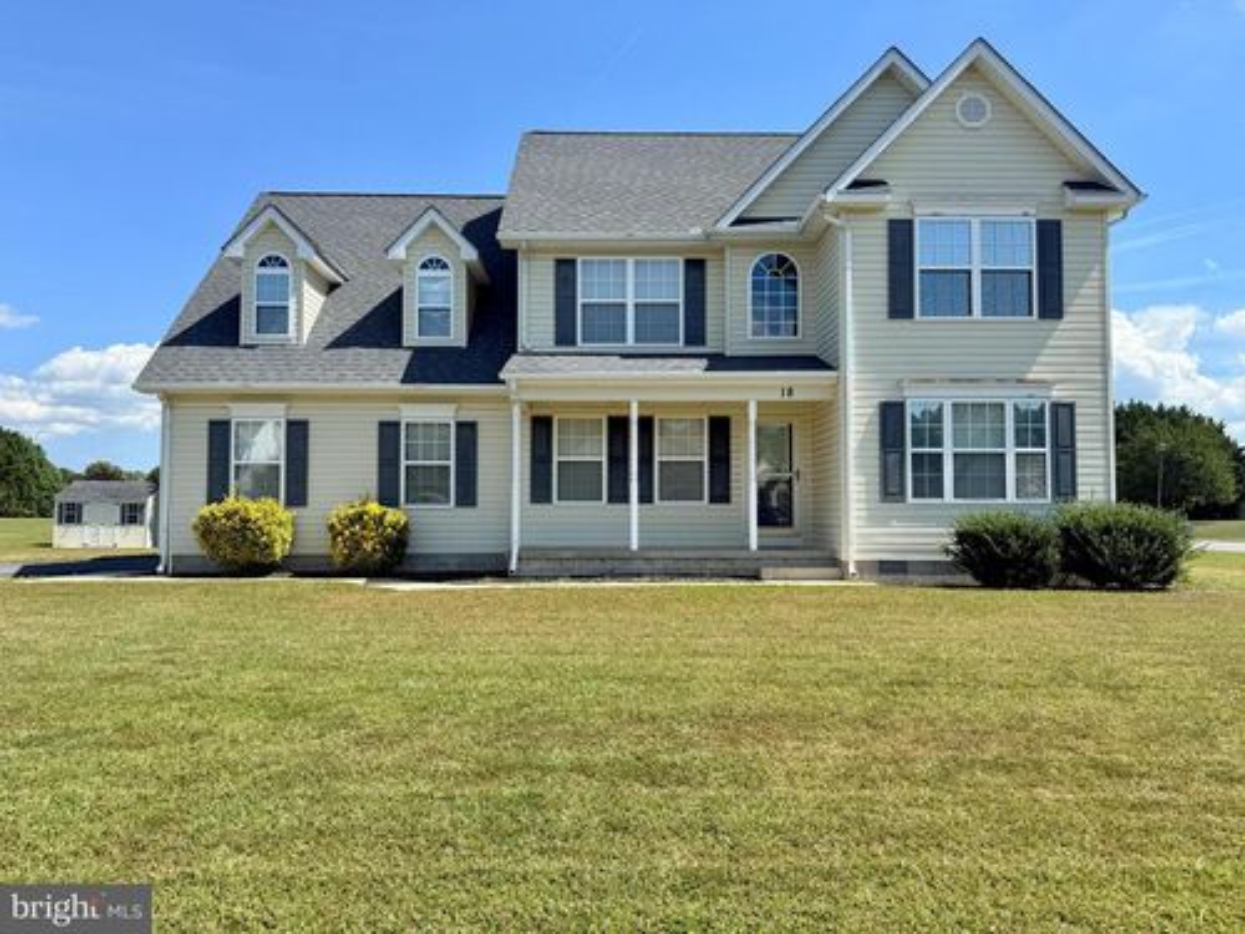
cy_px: 467
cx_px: 622
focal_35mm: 24
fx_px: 863
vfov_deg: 56.8
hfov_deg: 71.6
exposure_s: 1/3953
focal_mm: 6.76
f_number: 1.78
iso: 80
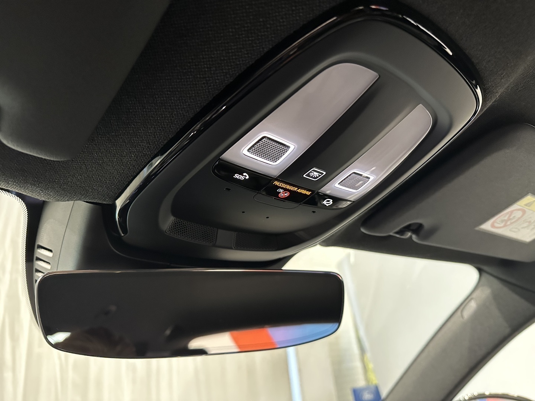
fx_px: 371
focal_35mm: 24
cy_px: 200
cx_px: 268
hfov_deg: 71.6
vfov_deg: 56.8
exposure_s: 1/39
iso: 800
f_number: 1.78
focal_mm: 6.86
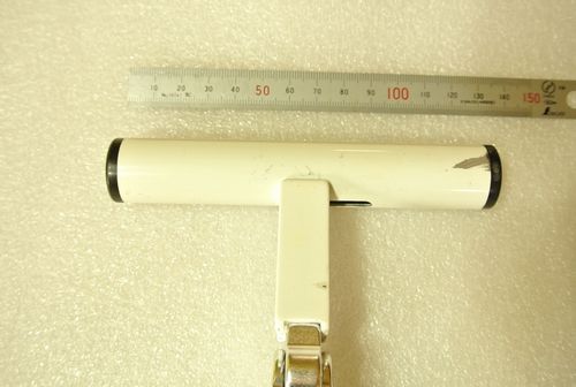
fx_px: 577
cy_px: 194
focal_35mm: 36
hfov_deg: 53.0
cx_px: 288
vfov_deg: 37.1
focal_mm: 13.6
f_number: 4
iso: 800
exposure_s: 1/25
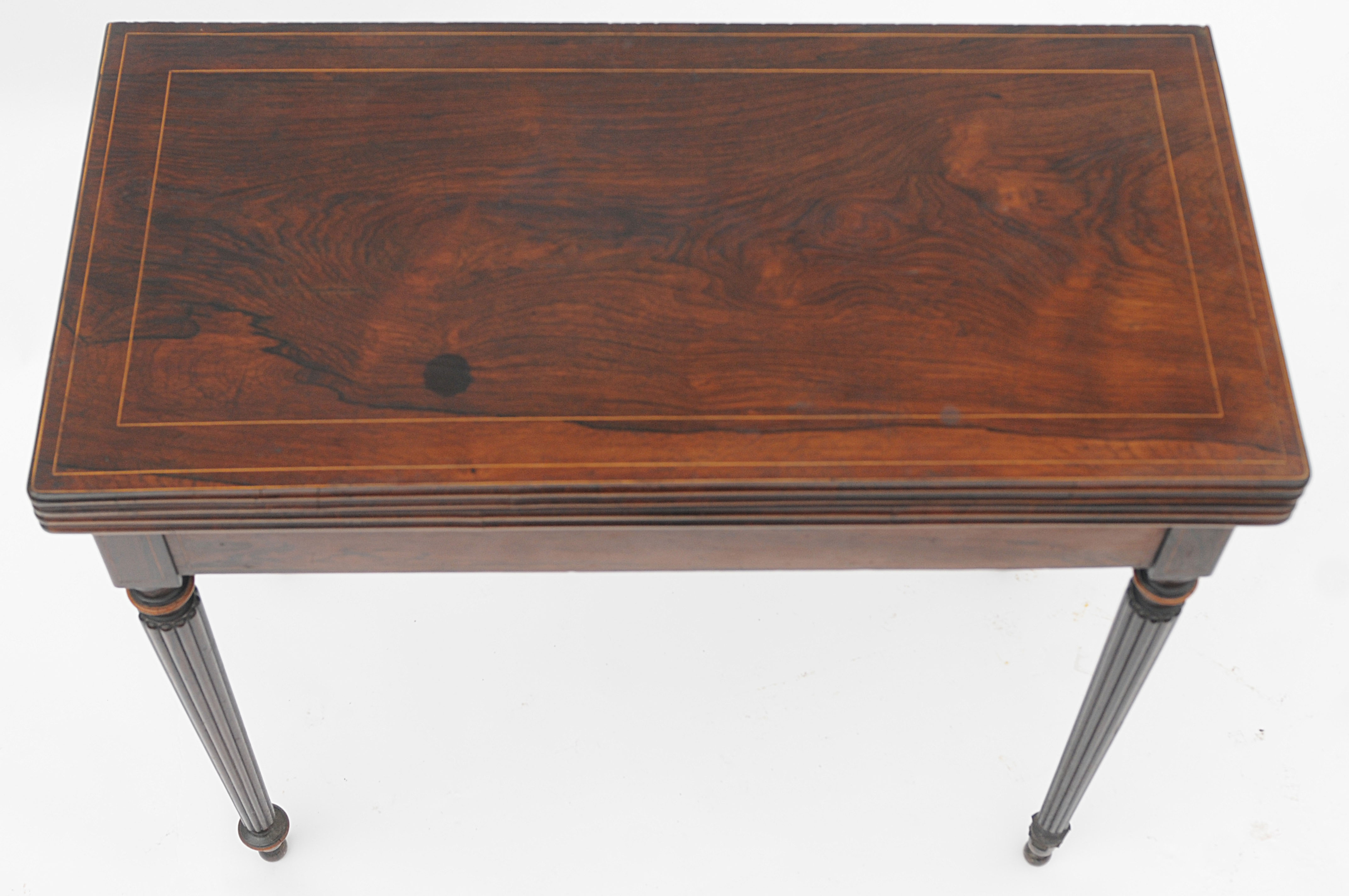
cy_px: 448
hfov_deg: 46.4
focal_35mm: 42
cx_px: 674
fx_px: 1572
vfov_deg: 31.8
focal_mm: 28
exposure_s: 1/160
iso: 250
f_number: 4.5
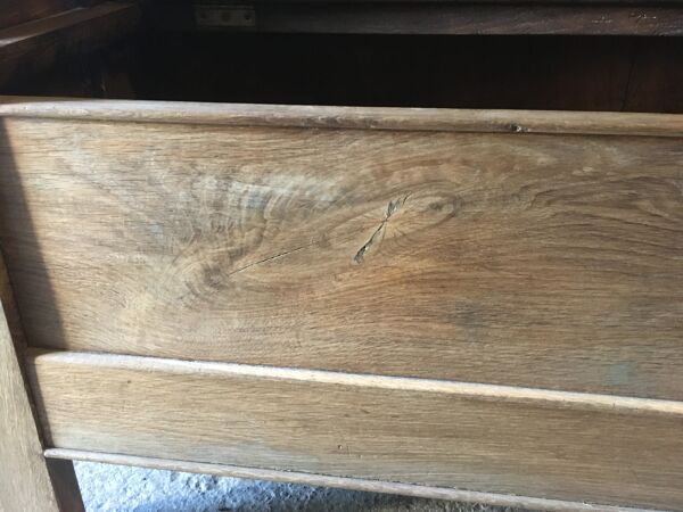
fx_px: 572
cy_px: 256
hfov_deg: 61.7
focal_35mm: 29
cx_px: 342
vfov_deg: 48.2
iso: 320
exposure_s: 1/17
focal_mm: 4.15
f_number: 2.2
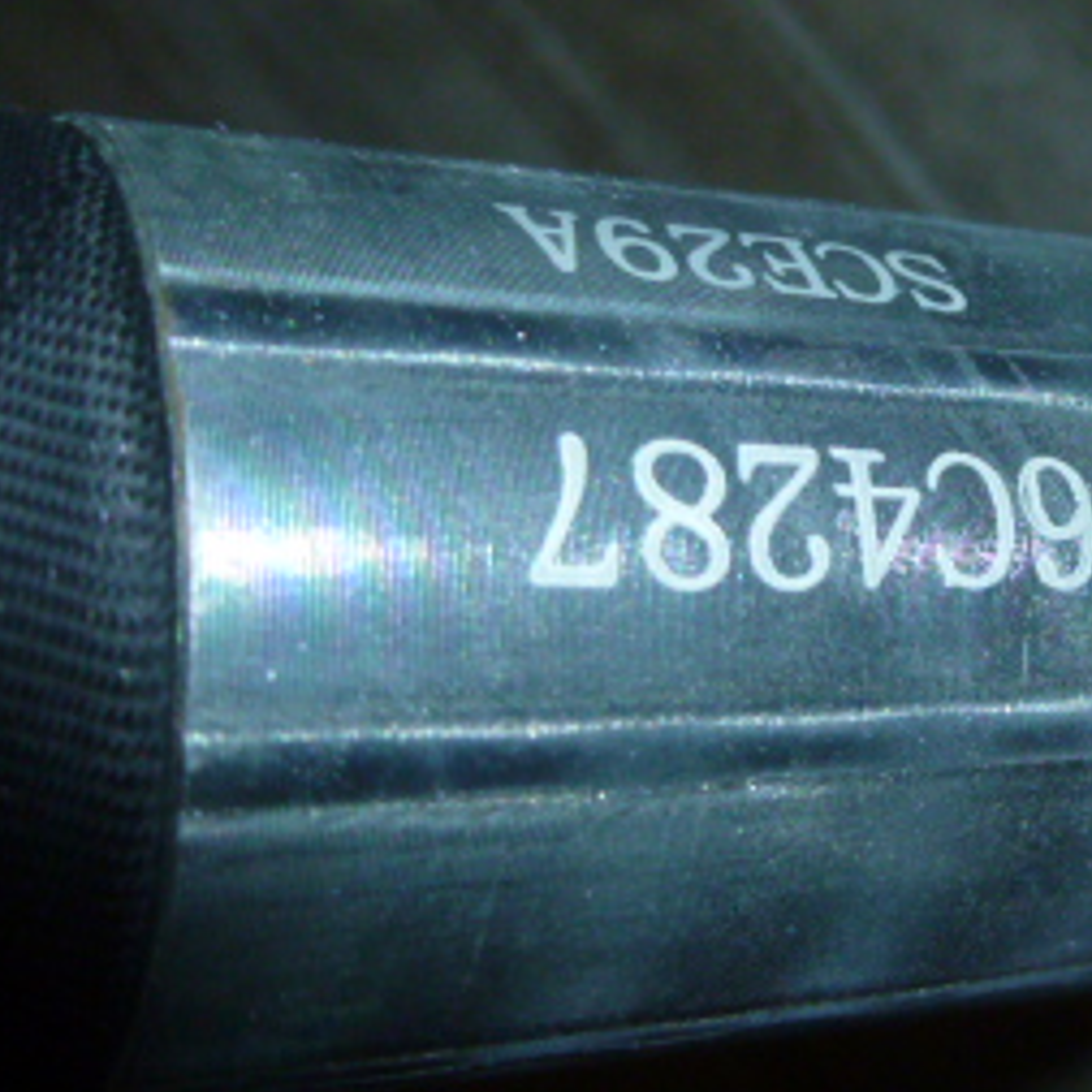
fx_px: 1999
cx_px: 902
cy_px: 544
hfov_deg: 29.7
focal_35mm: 56
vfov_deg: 30.6
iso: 200
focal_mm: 4.5
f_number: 3.1
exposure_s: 1/125
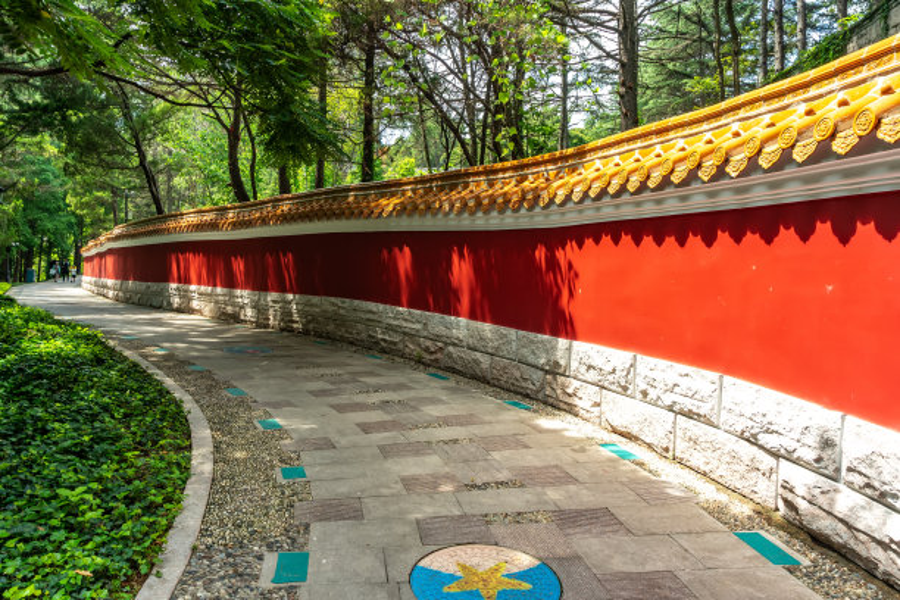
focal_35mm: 24
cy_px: 300
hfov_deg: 73.7
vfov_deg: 53.1
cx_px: 450
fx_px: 600
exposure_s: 1/40
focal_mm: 24
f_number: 8
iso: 200
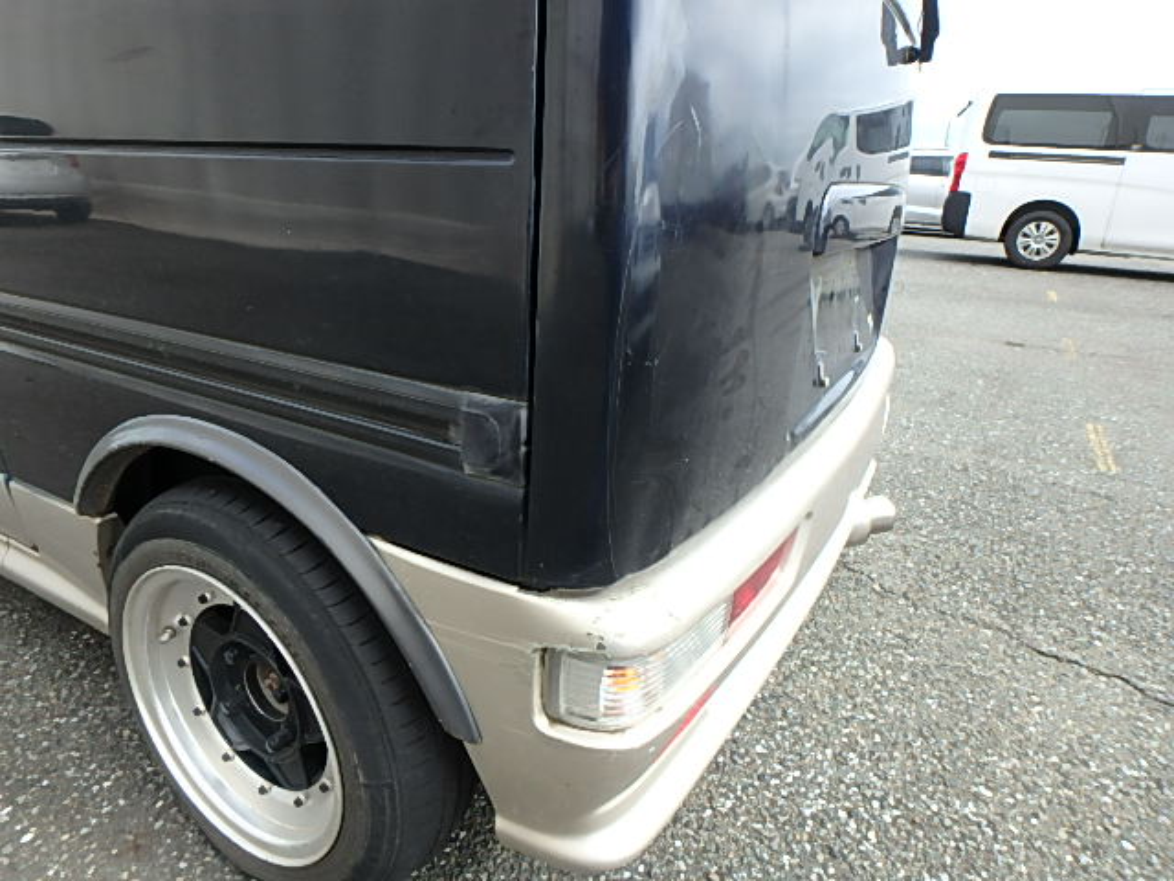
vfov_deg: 63.4
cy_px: 440
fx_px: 712
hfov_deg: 79.0
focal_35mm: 21
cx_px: 587
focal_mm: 3.7
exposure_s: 1/320
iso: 125
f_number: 3.5
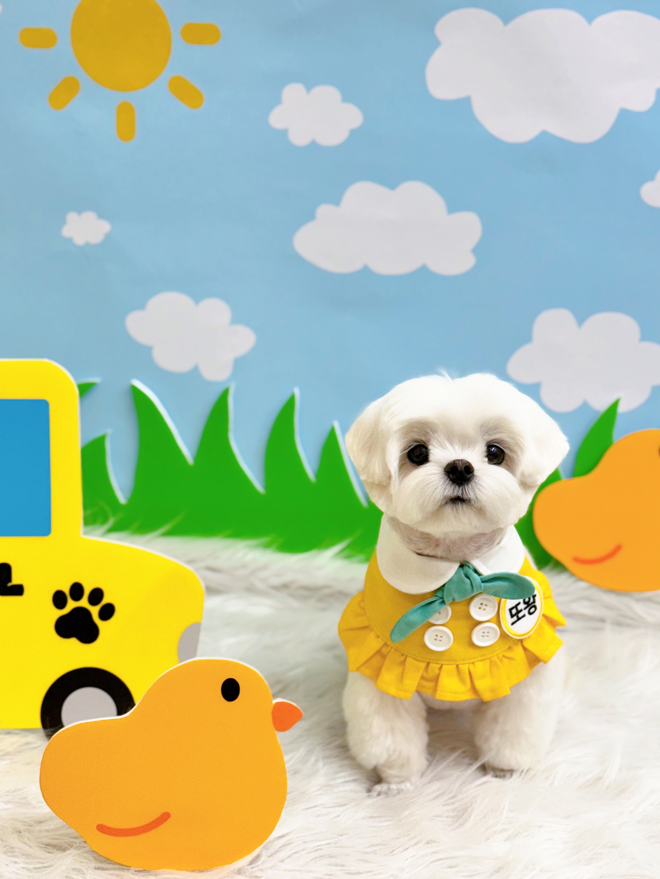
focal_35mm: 58
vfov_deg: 33.2
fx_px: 1474
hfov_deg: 25.2
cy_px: 446
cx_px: 328
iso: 100
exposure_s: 1/120
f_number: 1.78
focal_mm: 6.76
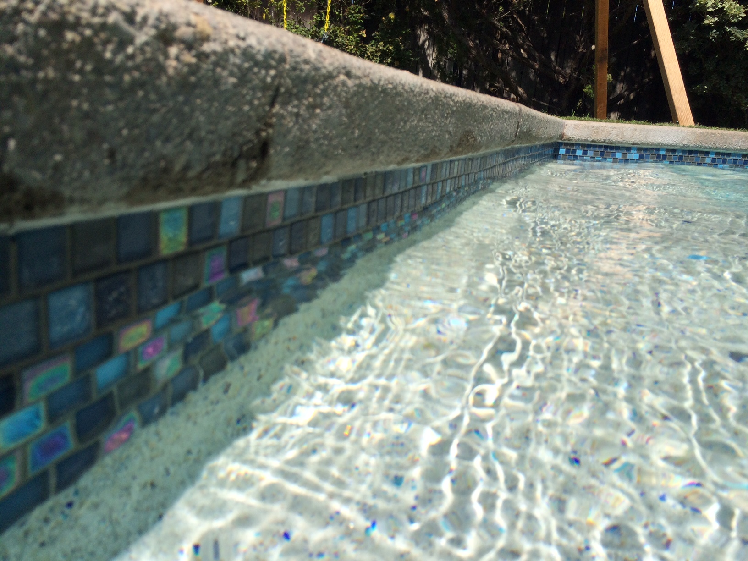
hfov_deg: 61.7
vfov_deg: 48.2
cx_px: 374
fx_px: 627
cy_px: 280
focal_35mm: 29
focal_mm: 4.15
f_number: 2.2
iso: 32
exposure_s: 1/3731
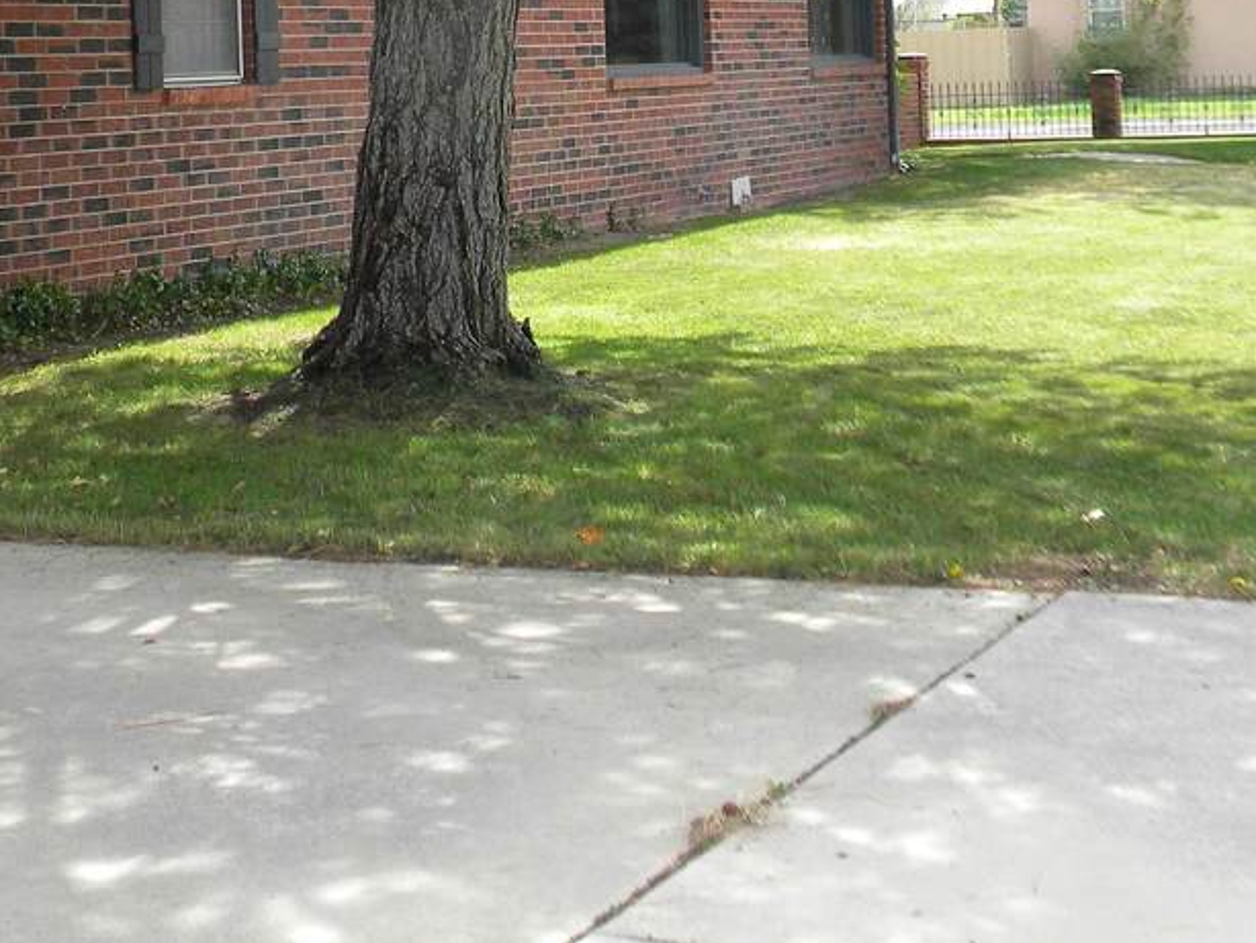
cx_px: 704
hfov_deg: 26.0
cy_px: 20
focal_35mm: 75
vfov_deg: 19.2
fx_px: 2722
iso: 80
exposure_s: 1/256
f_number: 3.7
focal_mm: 6.4
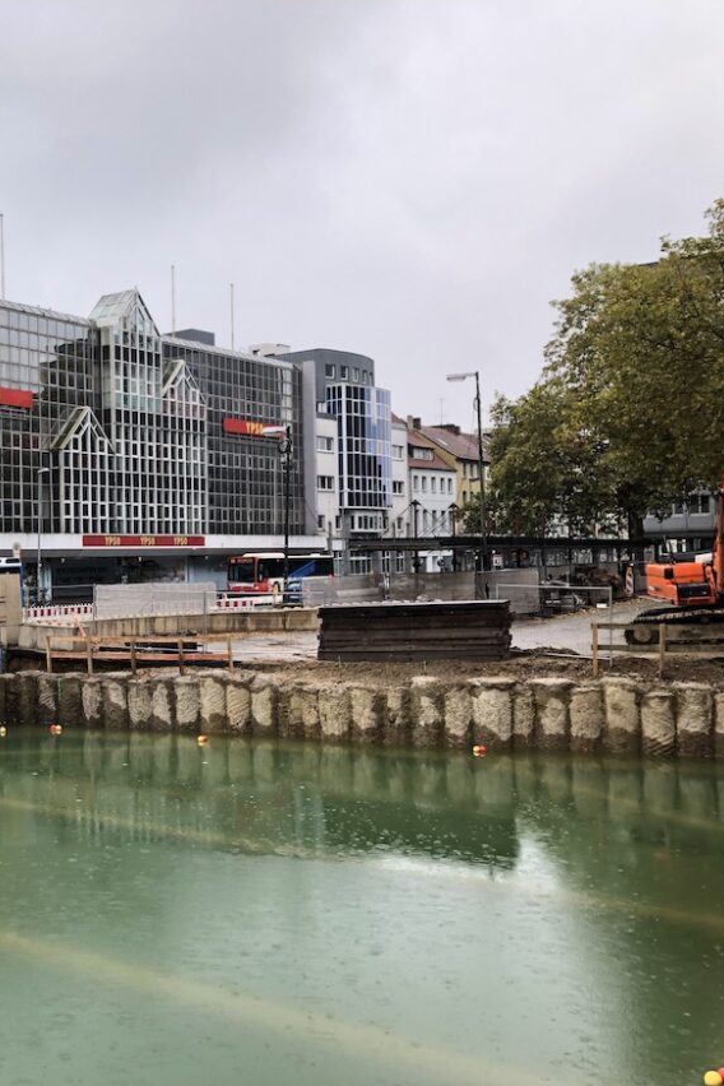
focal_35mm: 40
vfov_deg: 48.5
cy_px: 554
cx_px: -11
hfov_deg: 30.8
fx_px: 1207
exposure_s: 1/120
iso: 25
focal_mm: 3.99
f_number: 1.8
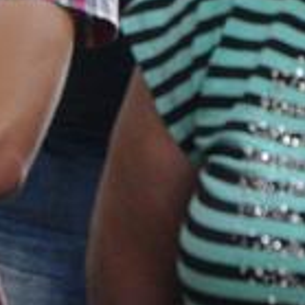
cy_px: -286
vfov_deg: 3.2
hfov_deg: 3.2
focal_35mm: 545
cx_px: 140
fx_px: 5433
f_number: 7.1
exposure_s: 1/125
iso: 1600
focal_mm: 70
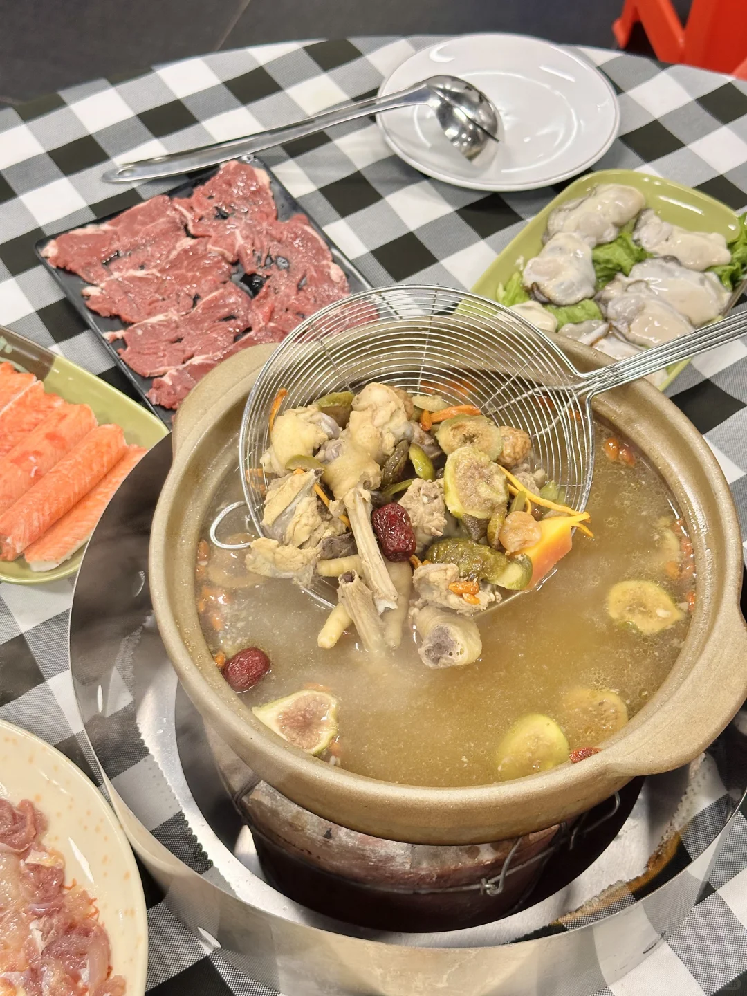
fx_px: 1381
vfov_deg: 39.7
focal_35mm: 48
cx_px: 374
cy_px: 498
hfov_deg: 30.3
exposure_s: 1/100
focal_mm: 6.86
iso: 160
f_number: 1.78
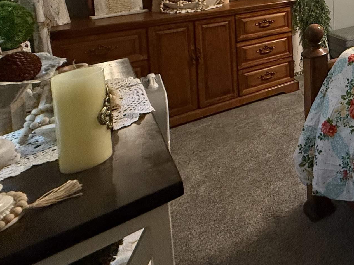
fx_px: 348
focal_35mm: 34
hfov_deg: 41.0
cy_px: -33
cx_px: 405
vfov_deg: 35.2
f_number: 2.2
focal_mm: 2.22
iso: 500
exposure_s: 1/60
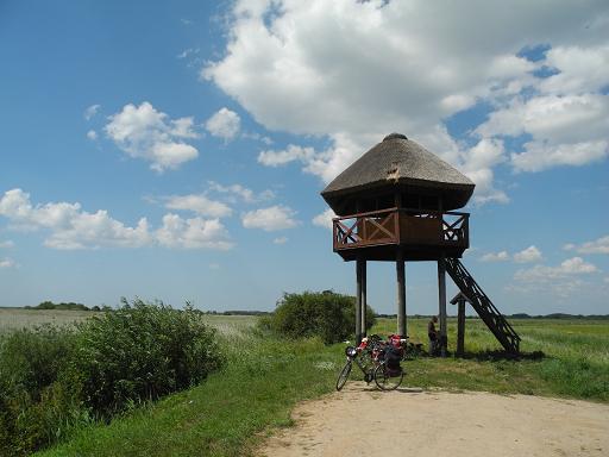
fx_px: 493
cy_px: 228
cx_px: 304
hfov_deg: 63.4
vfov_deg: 49.7
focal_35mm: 28
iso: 100
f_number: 5.6
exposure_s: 1/800
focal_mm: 6
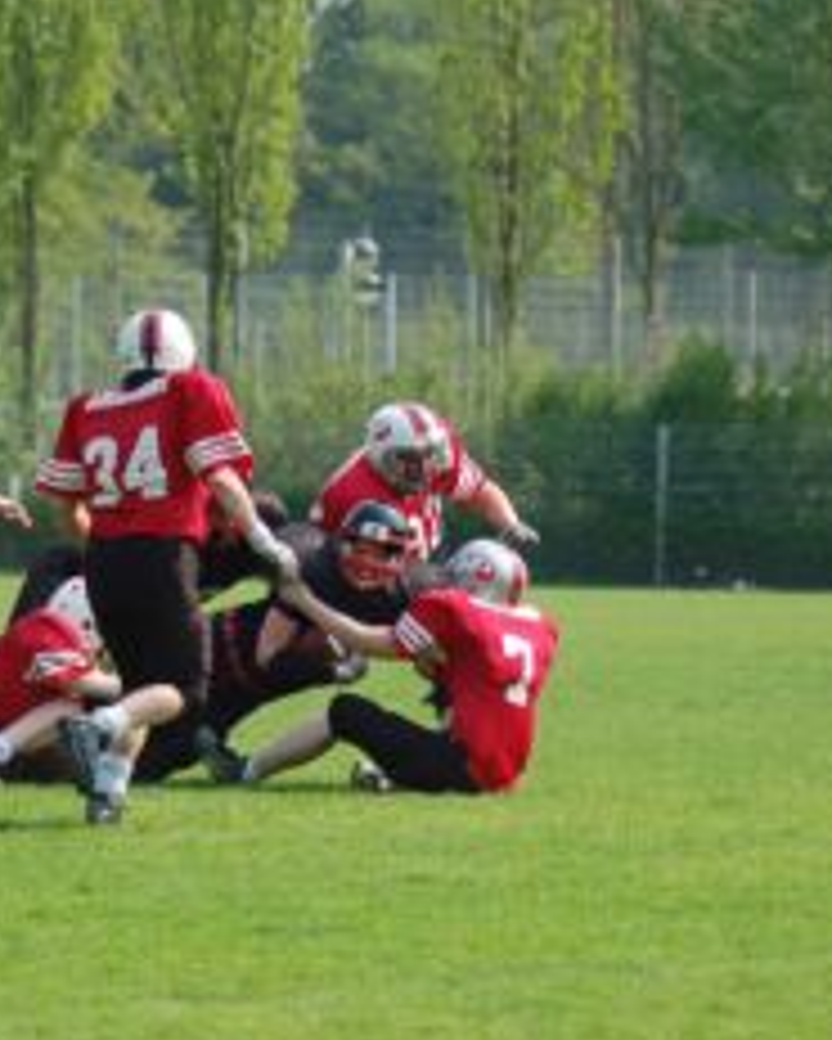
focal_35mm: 331
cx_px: 263
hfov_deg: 4.7
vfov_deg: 5.8
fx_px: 10181
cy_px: 590
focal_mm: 120
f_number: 4.2
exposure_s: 1/1000
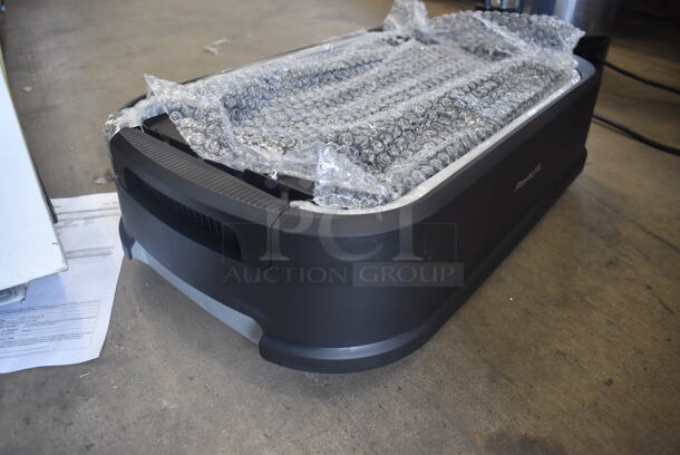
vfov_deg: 48.0
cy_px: 228
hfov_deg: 67.3
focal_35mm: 27
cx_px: 340
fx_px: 510
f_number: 3.5
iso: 1250
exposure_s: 1/125
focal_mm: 18
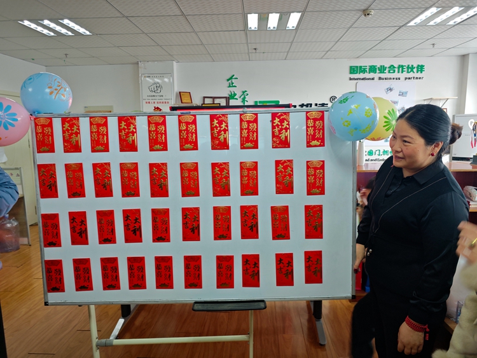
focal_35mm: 23
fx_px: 317
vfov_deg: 58.9
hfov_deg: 73.9
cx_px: 238
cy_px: 179
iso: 200
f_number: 1.42
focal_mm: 6.68
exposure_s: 1/50.9
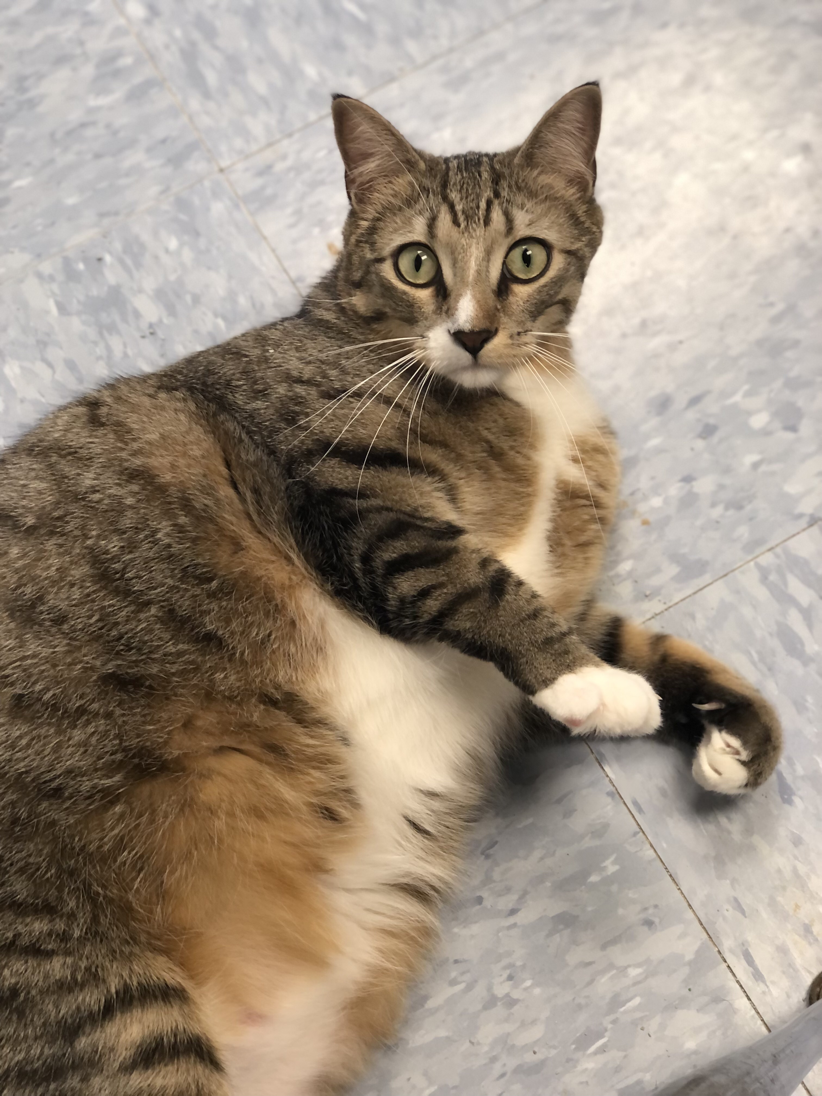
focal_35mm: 57
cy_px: 548
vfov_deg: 33.8
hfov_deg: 25.7
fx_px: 1805
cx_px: 411
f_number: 2.8
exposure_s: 1/30
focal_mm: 6.6
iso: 80
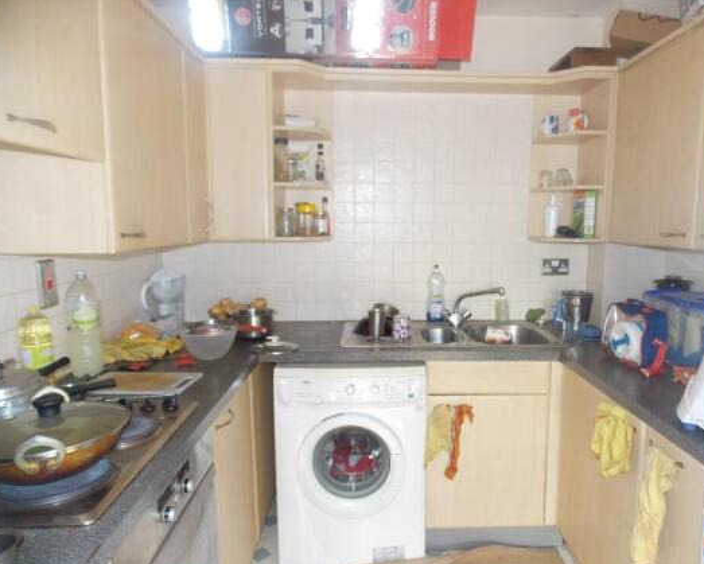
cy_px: 291
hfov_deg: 67.9
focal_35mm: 25
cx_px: 384
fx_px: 521
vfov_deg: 56.8
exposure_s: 1/30
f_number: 3.1
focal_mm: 4
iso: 200
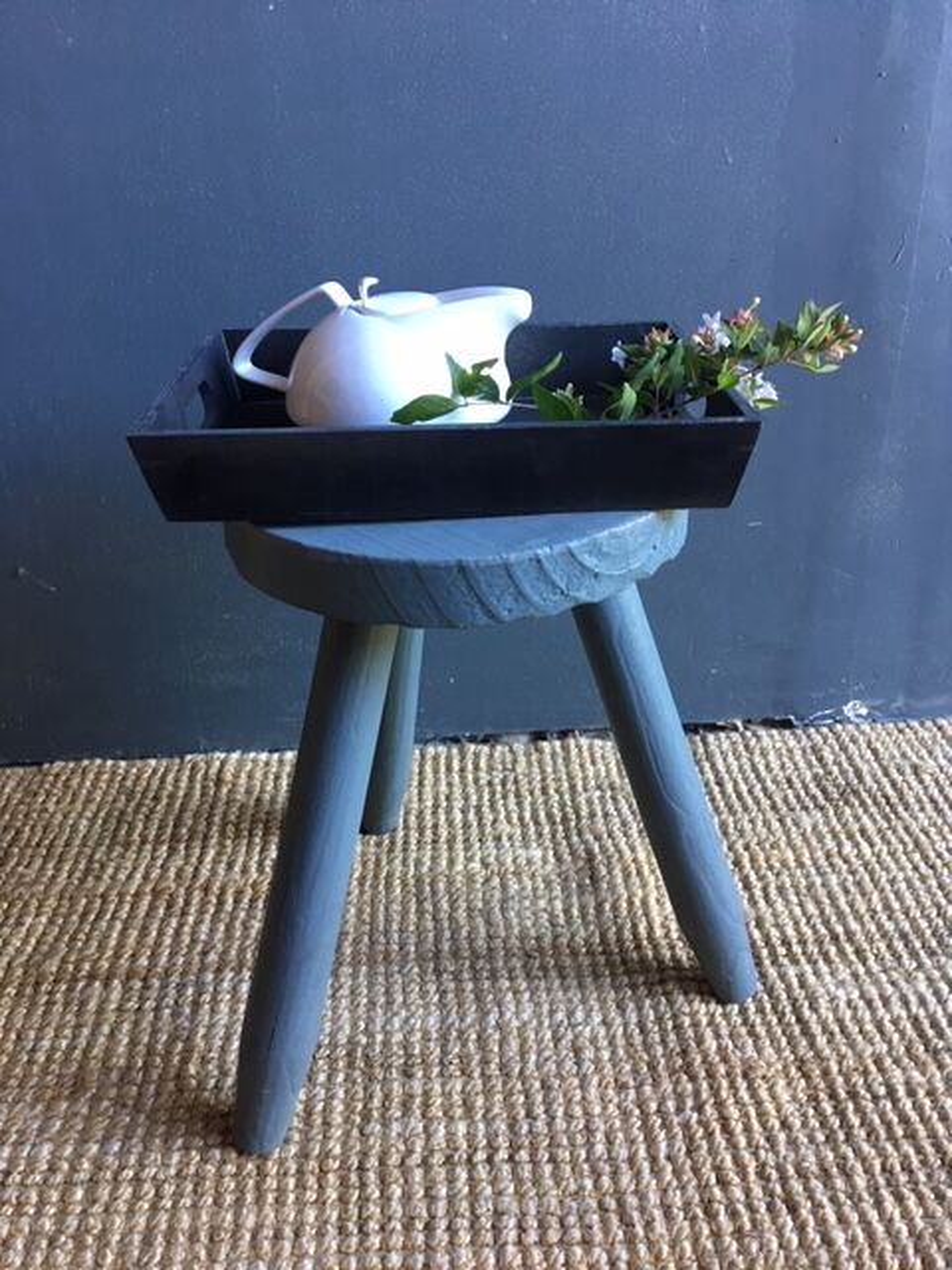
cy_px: 635
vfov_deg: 61.7
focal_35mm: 29
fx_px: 1063
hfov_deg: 48.2
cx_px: 476
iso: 100
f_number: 2.2
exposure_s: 1/33
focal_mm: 4.15
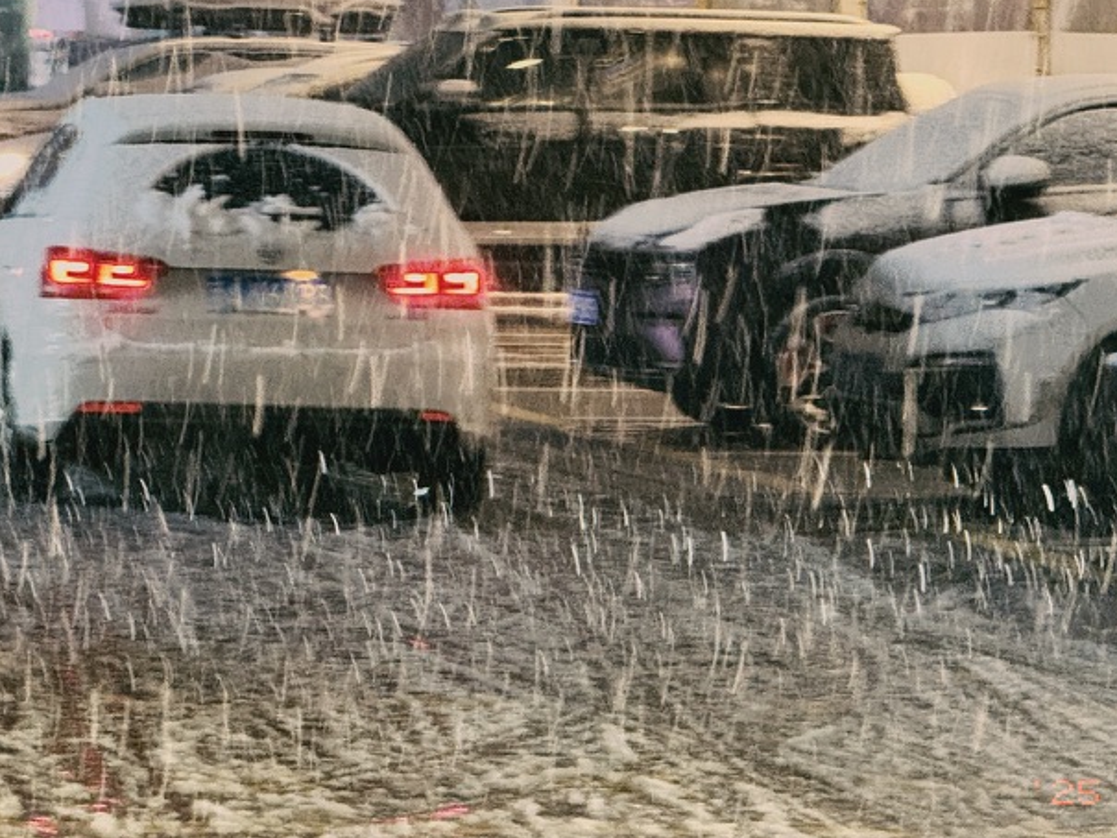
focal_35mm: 203
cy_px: 188
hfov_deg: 9.7
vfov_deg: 7.3
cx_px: 428
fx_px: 6552
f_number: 2.8
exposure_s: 1/33
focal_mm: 15.66
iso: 640
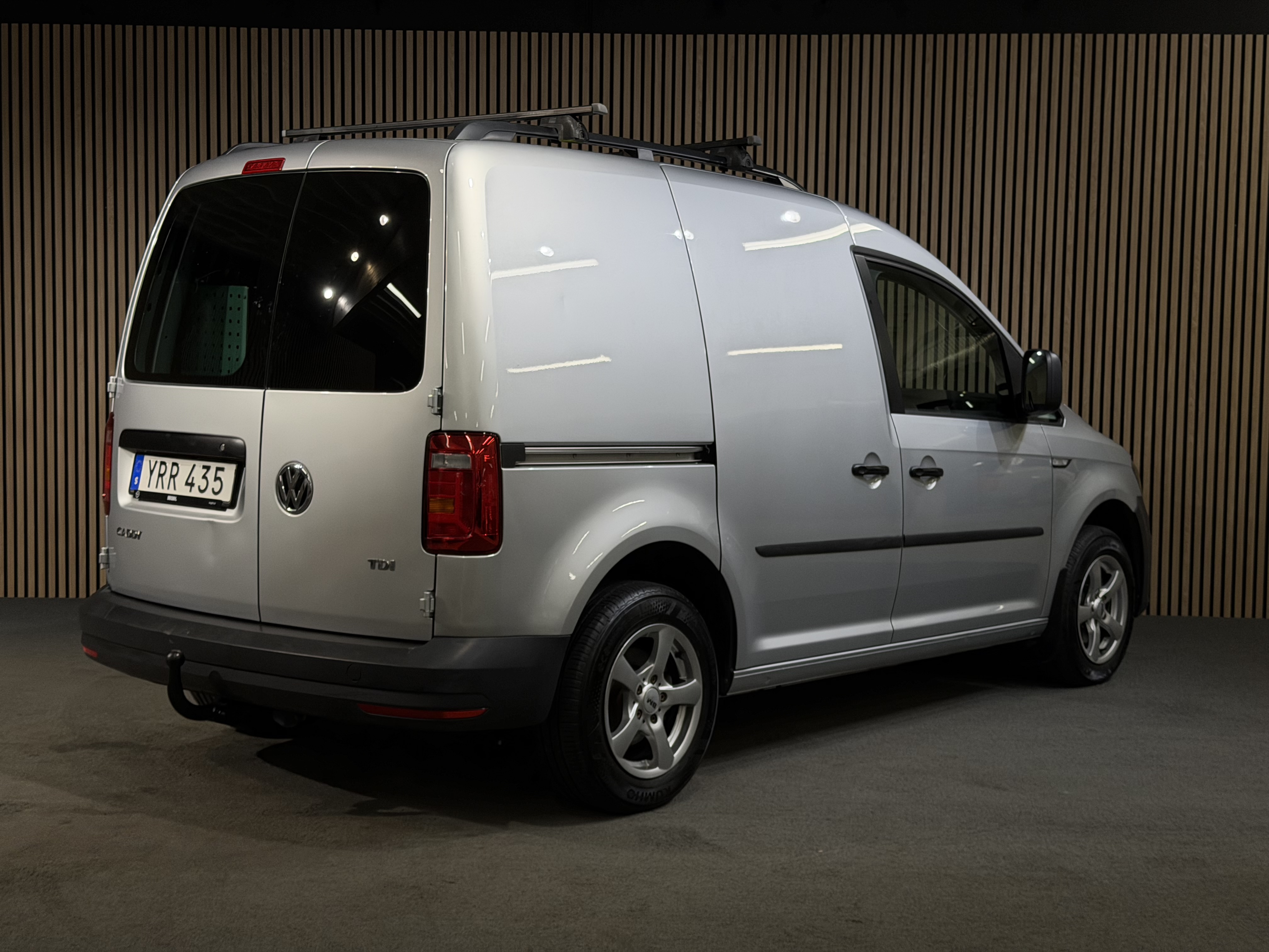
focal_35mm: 48
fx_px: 1760
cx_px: 634
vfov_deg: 30.3
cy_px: 476
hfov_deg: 39.7
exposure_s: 1/309
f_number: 1.78
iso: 64
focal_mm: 6.76
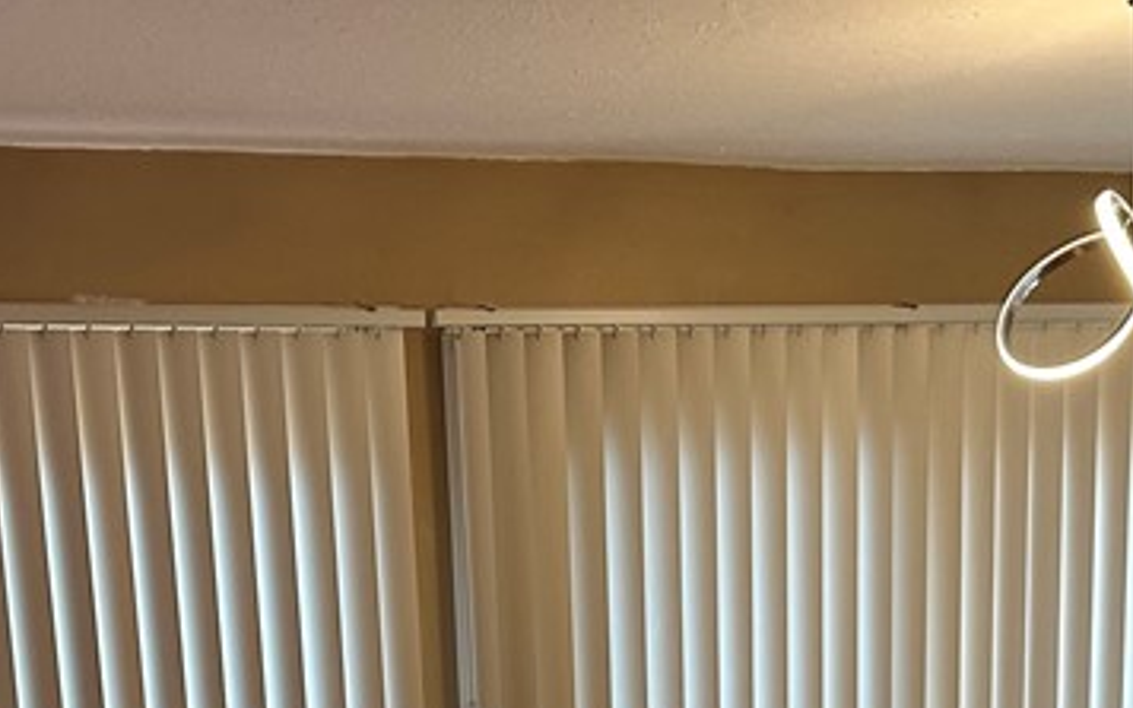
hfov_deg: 28.2
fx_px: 2254
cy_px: 1162
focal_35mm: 73
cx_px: 593
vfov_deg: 15.9
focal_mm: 6.86
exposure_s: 1/120
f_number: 1.78
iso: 160
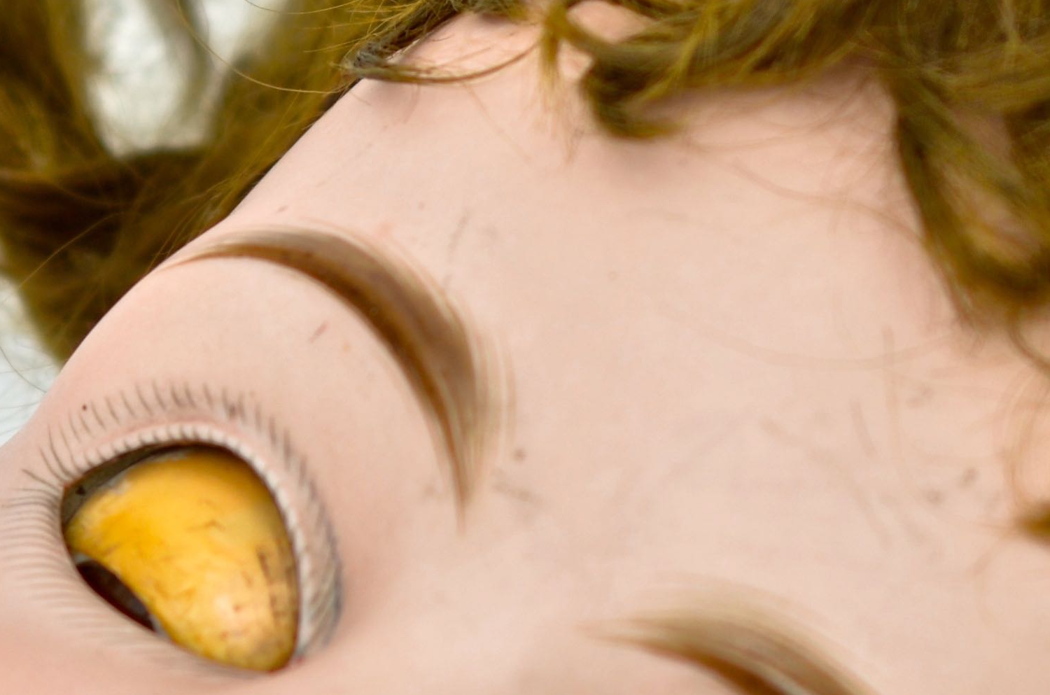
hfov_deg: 6.0
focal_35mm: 345
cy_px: 782
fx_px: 10040
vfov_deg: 4.0
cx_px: 657
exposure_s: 1/250
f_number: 5
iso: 160
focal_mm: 70
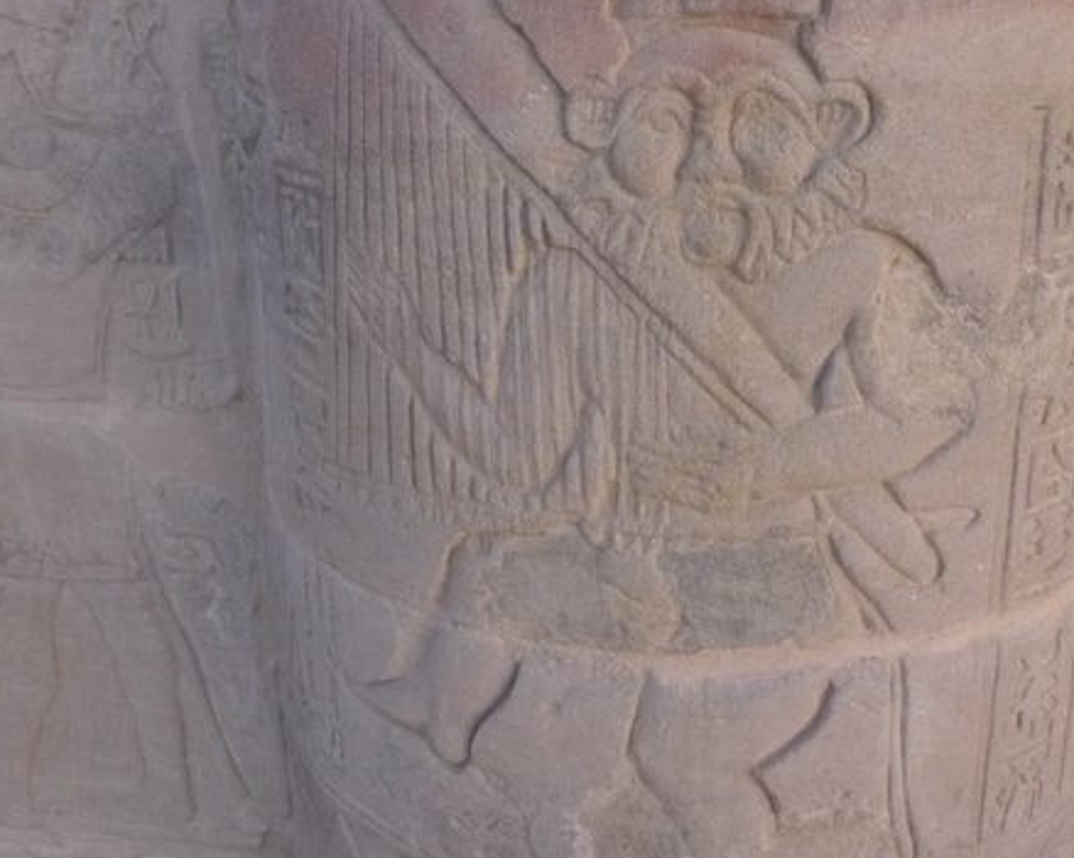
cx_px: 576
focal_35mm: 37
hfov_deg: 49.1
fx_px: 1176
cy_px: 364
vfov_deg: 40.0
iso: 1600
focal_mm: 4.7
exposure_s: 1/1600
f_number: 5
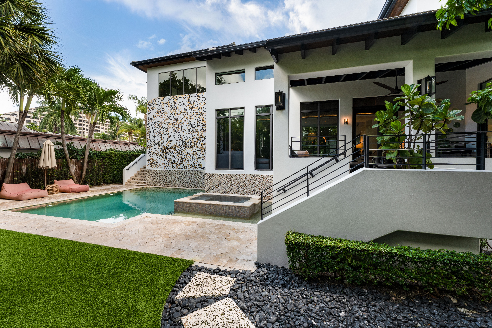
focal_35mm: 14
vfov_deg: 81.2
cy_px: 164
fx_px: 191
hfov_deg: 104.3
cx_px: 246
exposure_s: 1/20
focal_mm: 14
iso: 100
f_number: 11
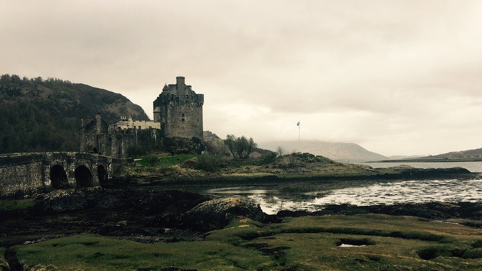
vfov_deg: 33.6
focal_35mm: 35
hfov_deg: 56.6
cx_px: 255
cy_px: 169
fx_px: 447
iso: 32
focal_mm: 4.15
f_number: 2.2
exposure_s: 1/542
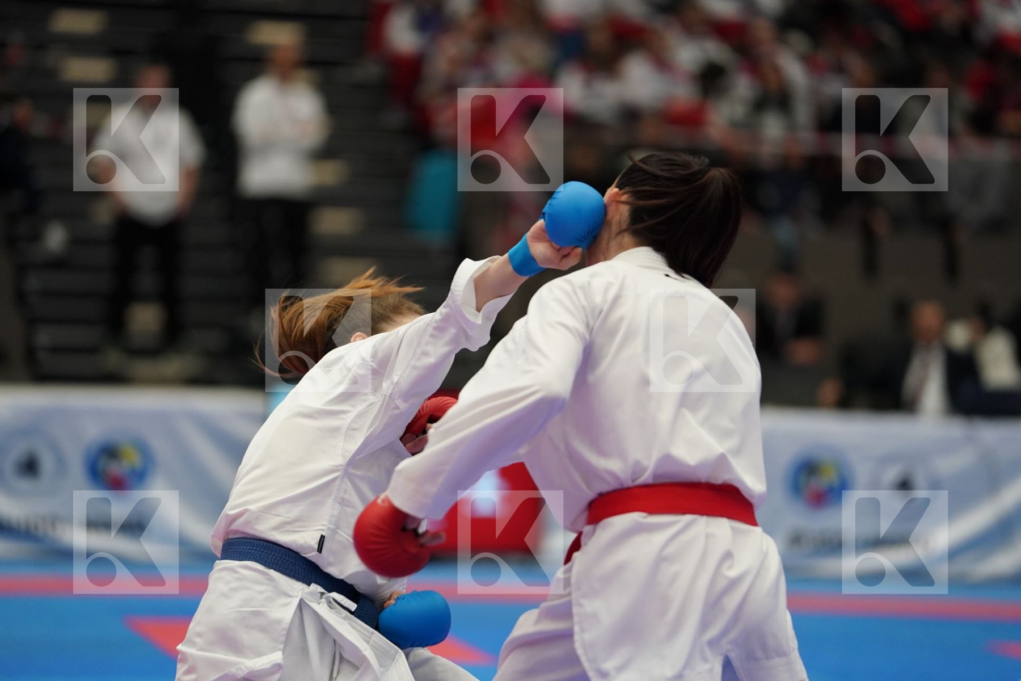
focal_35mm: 200
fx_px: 5672
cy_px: 340
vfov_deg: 6.9
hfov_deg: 10.3
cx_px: 510
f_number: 2.8
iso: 2000
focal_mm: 200
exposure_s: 1/1000
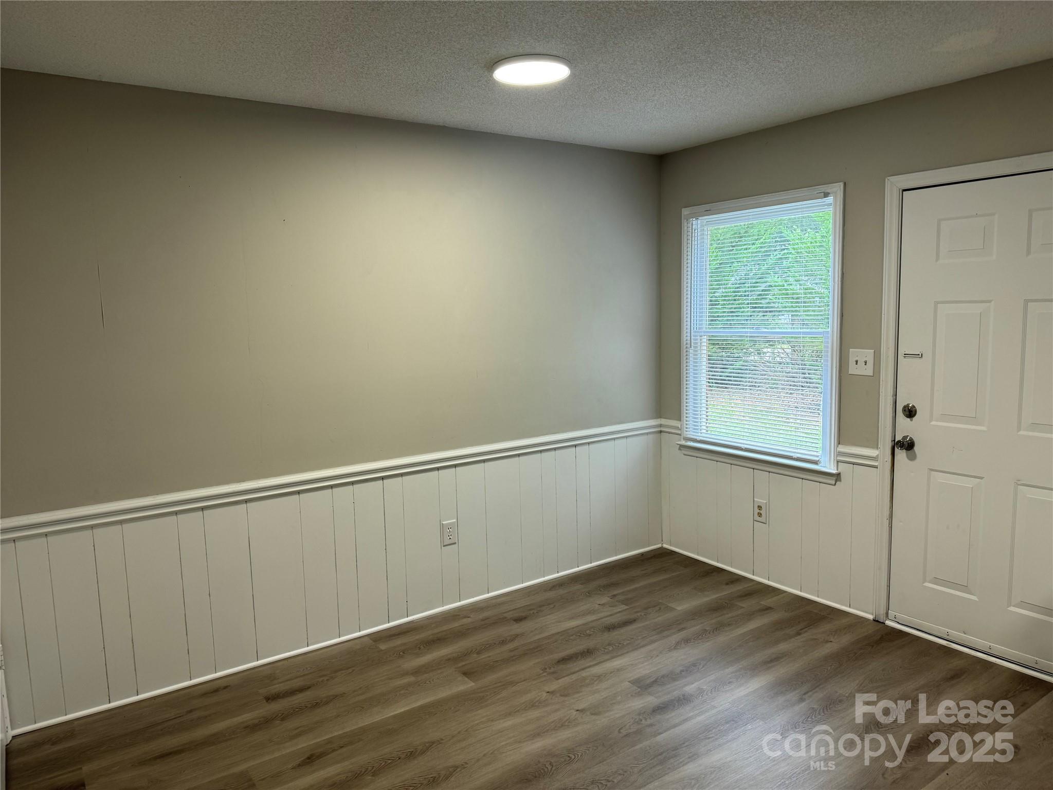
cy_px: 395
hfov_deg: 71.6
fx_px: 730
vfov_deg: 56.8
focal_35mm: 24
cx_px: 526
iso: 100
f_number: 1.78
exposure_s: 1/120
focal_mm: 6.76
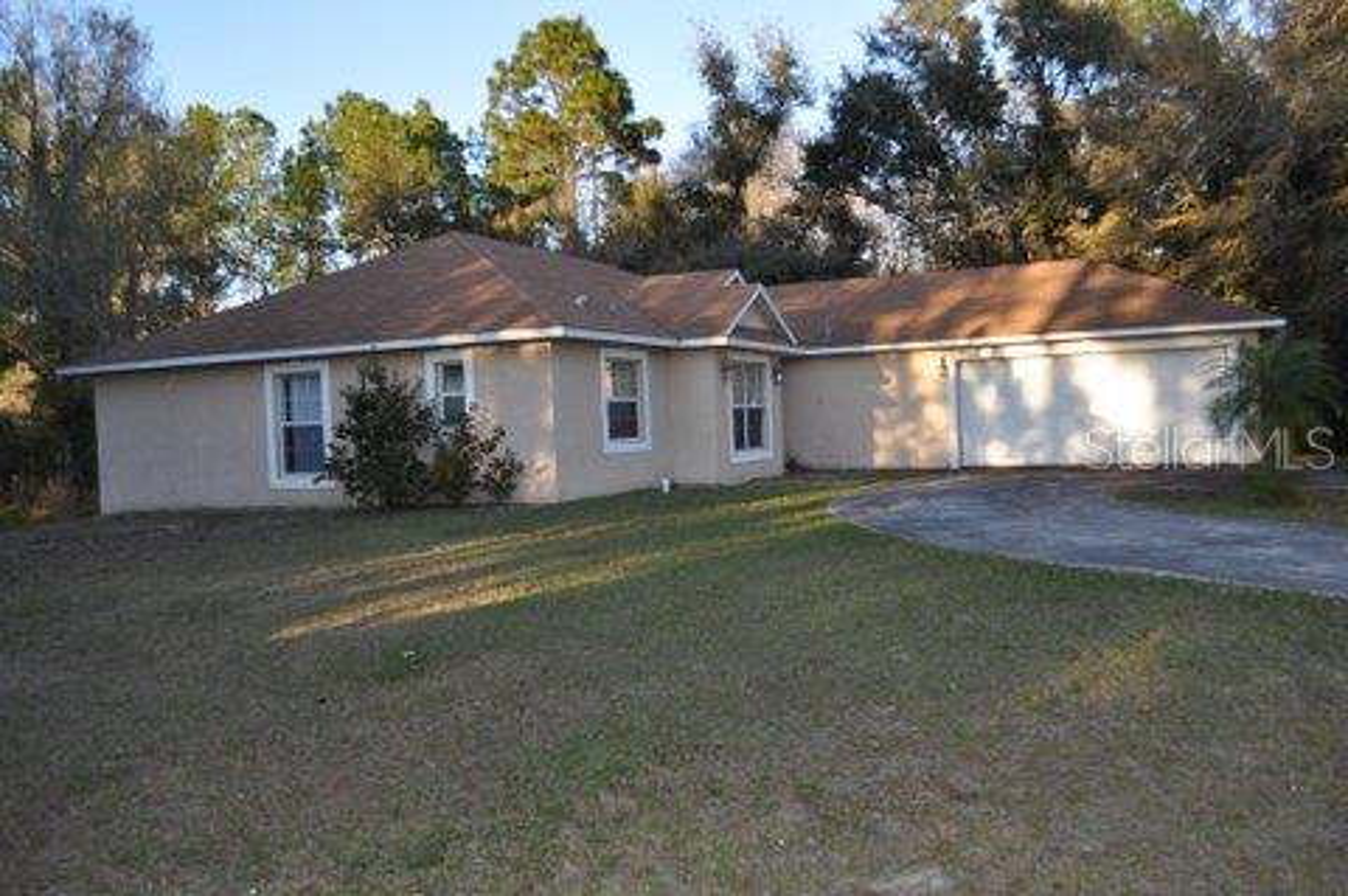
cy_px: 448
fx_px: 1234
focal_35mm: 33
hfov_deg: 57.3
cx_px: 674
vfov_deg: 39.9
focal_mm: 22
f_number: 5
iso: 200
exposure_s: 1/200
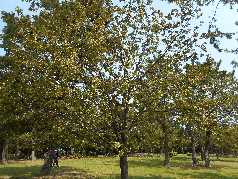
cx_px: 119
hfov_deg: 69.4
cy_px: 90
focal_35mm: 25
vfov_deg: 54.9
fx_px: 172
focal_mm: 4.5
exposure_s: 1/400
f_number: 3.7
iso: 80
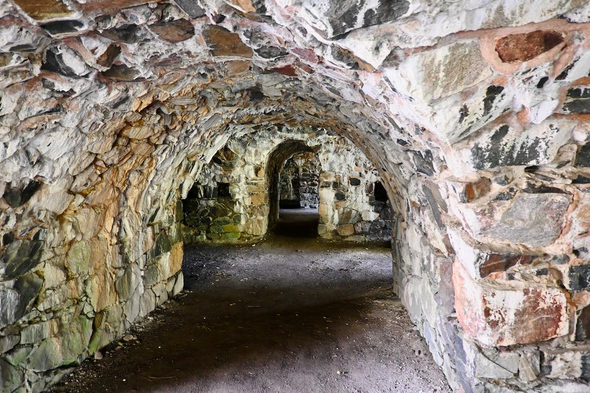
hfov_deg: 73.7
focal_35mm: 24
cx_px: 295
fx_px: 393
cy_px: 196
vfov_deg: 53.2
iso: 3200
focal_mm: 16
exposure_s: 1/60
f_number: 3.5
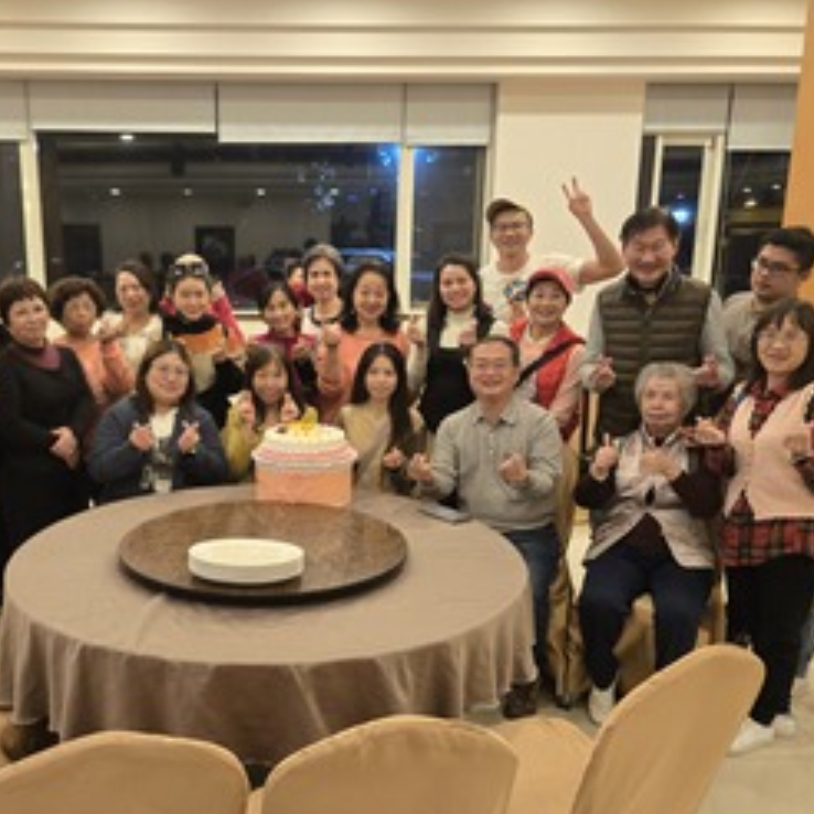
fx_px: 878
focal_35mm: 33
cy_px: 447
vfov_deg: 49.7
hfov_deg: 49.2
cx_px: 301
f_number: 1.8
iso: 400
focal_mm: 5.4
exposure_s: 1/120
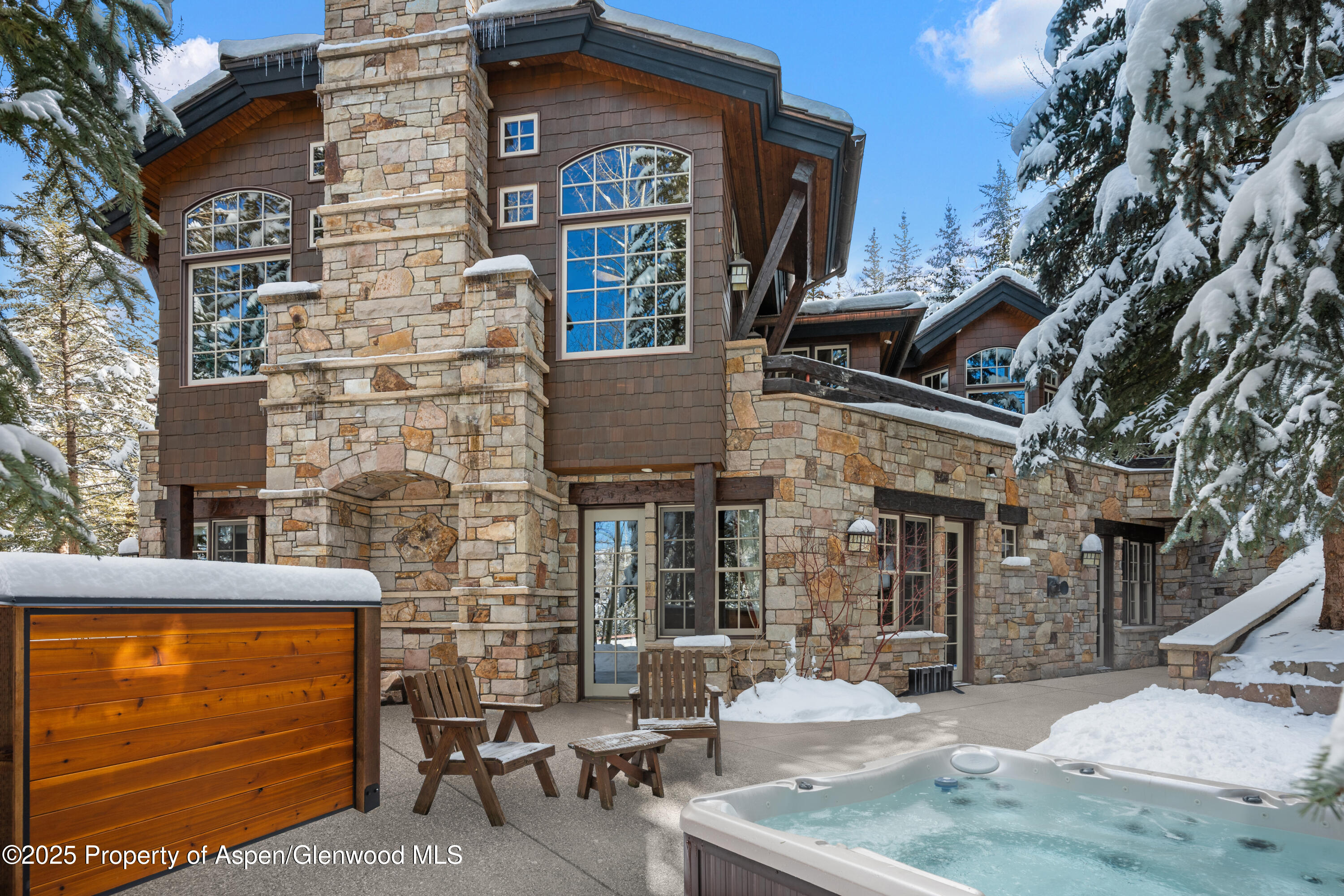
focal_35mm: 17
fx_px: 635
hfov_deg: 93.3
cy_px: 448
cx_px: 672
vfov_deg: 70.4
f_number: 7.1
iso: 125
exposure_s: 1/25
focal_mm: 17
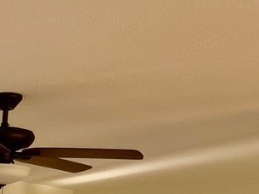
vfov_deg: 15.1
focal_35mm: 88
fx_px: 658
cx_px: -169
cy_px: 316
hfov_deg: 18.6
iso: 40
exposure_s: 1/158
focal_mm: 5.1
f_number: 1.6
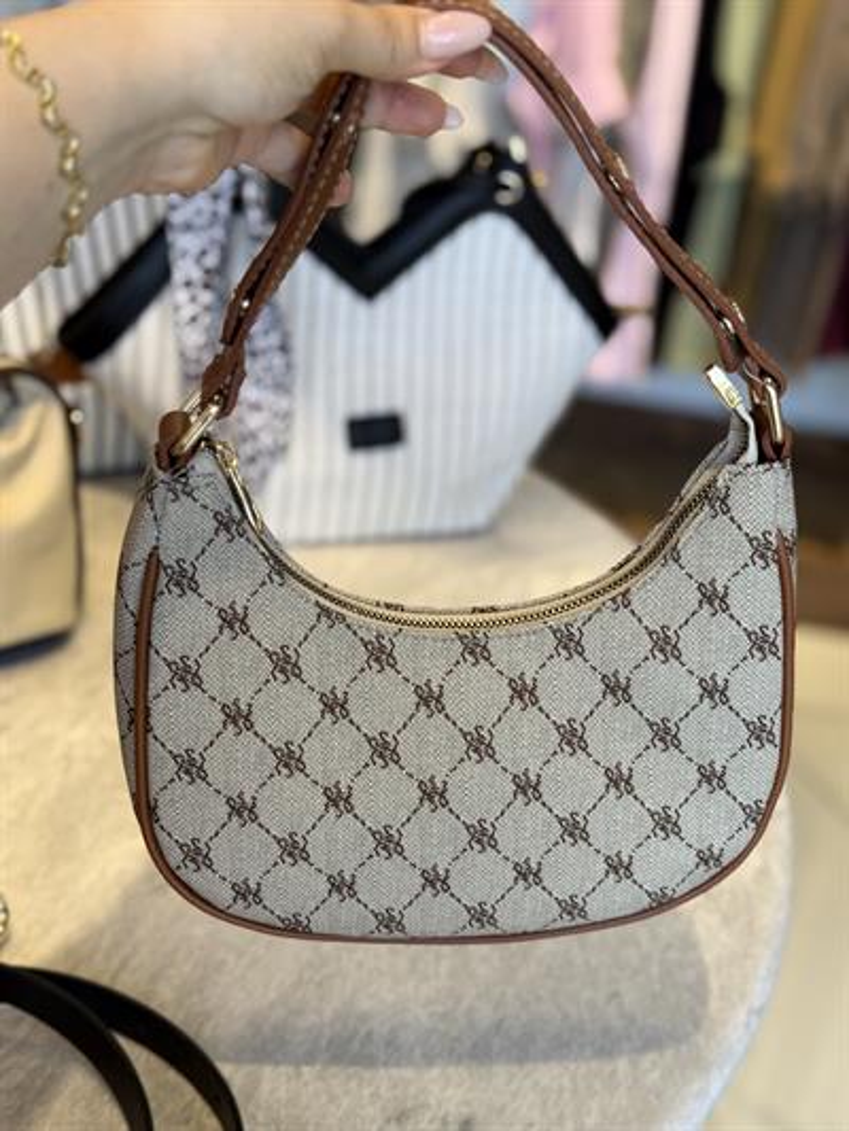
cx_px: 424
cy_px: 566
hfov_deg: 30.3
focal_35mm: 48
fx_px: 1569
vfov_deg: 39.6
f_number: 1.78
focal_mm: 6.76
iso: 50
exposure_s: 1/121
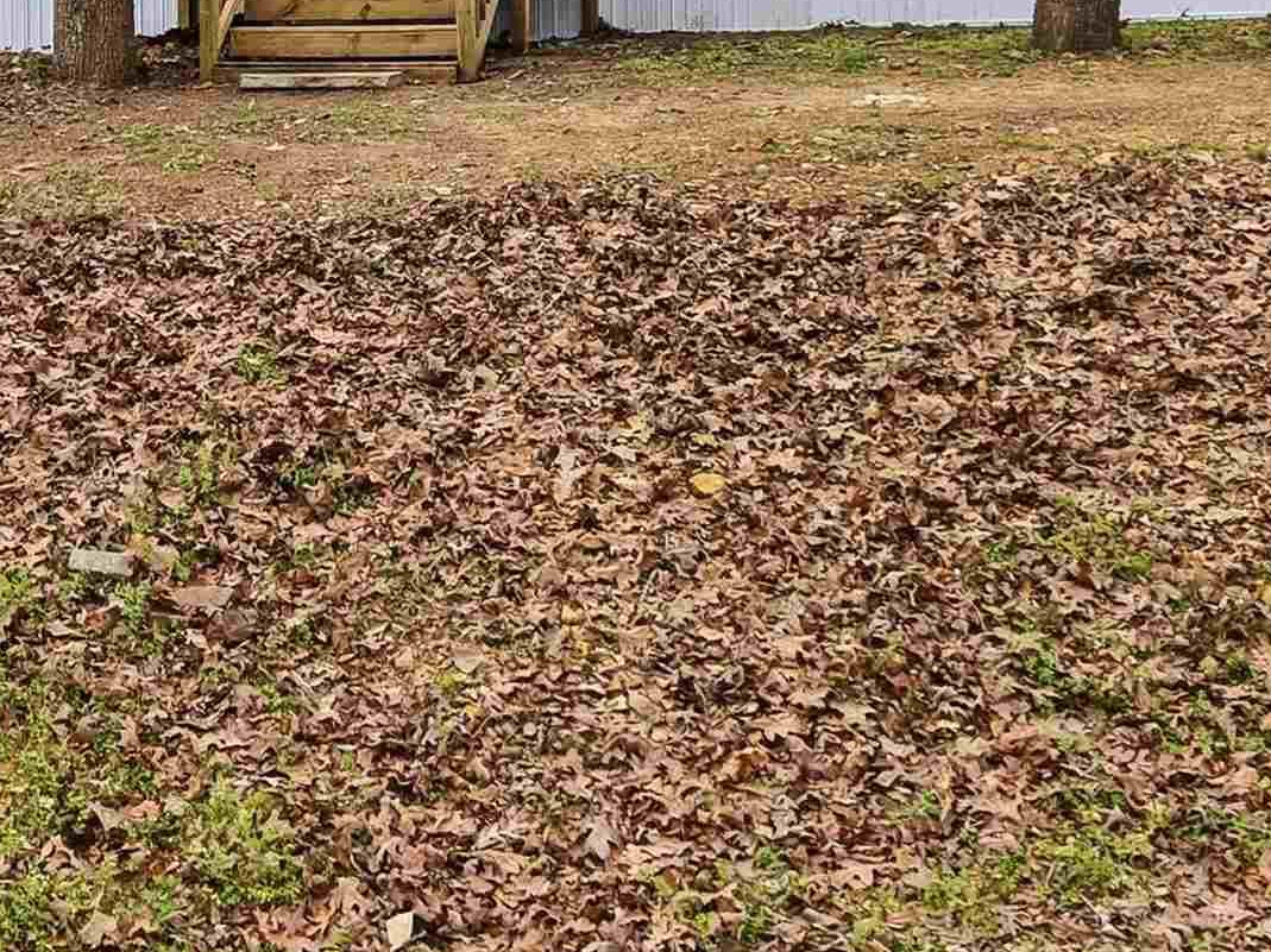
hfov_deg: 27.4
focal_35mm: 69
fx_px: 2533
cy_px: 11
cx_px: 200
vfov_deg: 20.6
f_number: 1.8
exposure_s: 1/725
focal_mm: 8.7
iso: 250
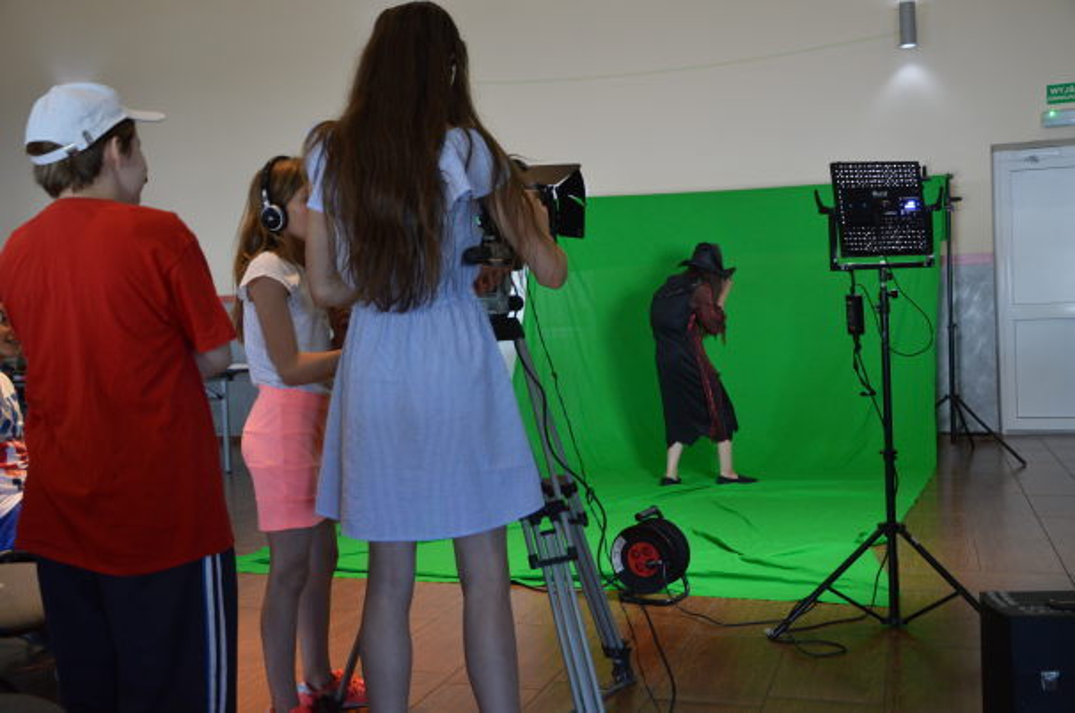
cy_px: 356
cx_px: 538
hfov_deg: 53.2
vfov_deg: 36.8
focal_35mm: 36
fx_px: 1073
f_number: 3.8
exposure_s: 1/60
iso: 800
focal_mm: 24
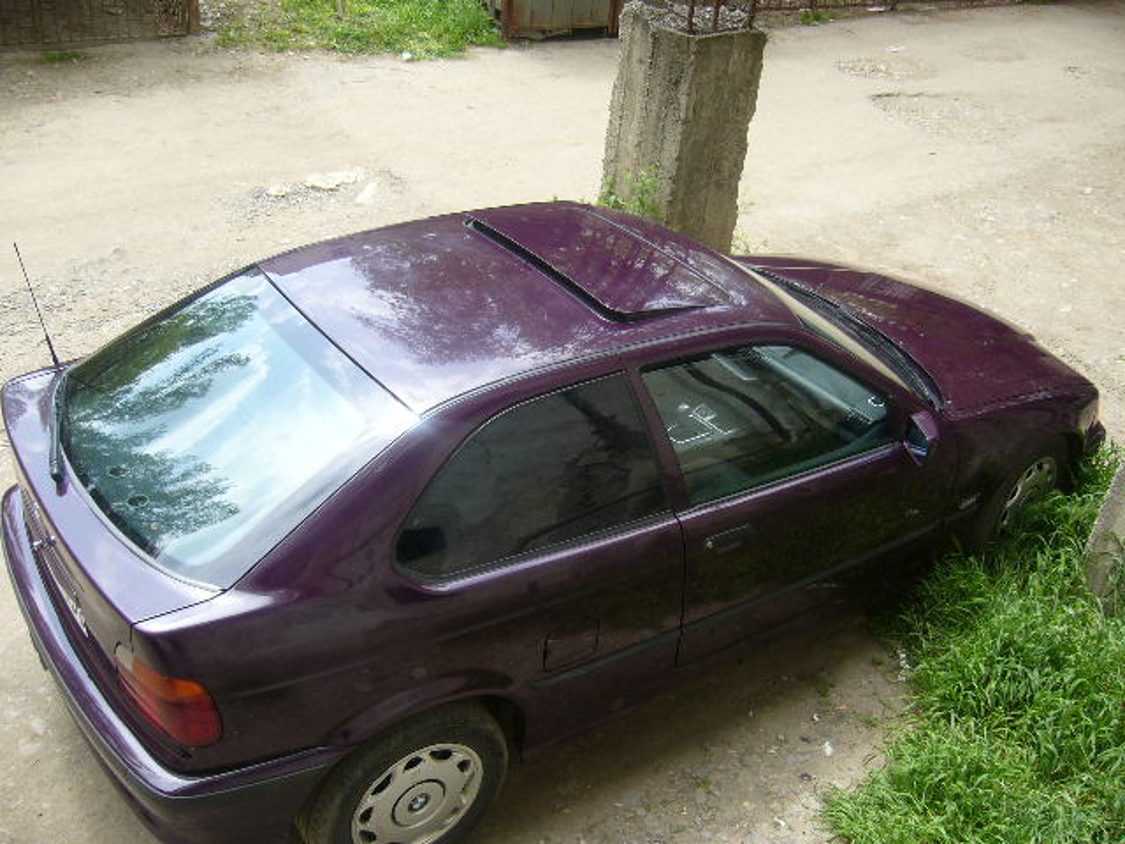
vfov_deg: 40.7
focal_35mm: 35
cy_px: 422
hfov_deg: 52.6
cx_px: 562
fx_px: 1137
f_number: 2.8
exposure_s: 1/250
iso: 80
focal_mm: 5.8
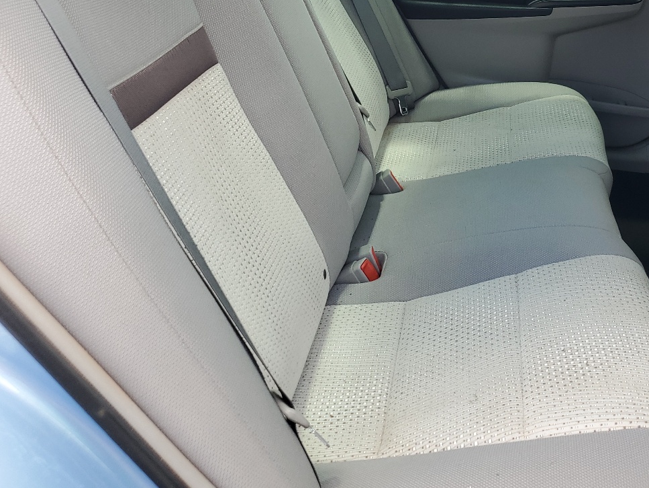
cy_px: 95
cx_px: 472
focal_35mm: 43
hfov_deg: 42.7
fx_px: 806
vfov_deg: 32.7
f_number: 1.5
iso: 50
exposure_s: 1/256
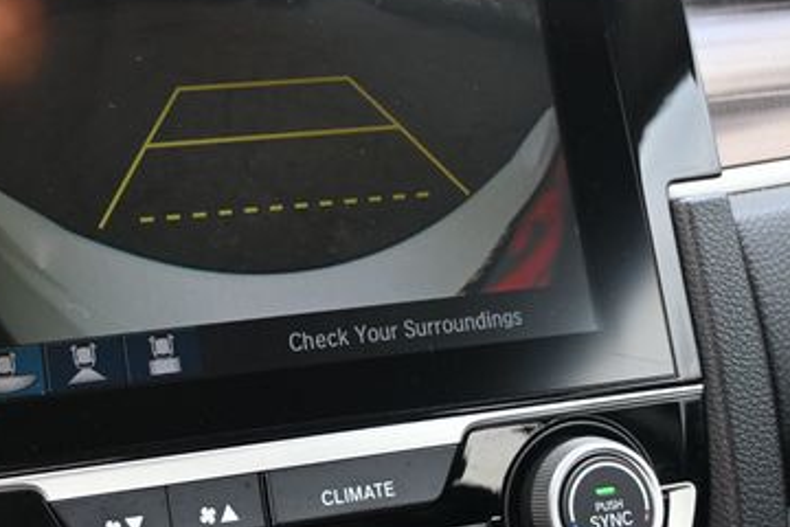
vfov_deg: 20.8
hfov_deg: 29.8
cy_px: 224
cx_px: 112
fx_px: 1434
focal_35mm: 65
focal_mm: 24.5
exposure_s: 1/125
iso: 560
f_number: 4.2
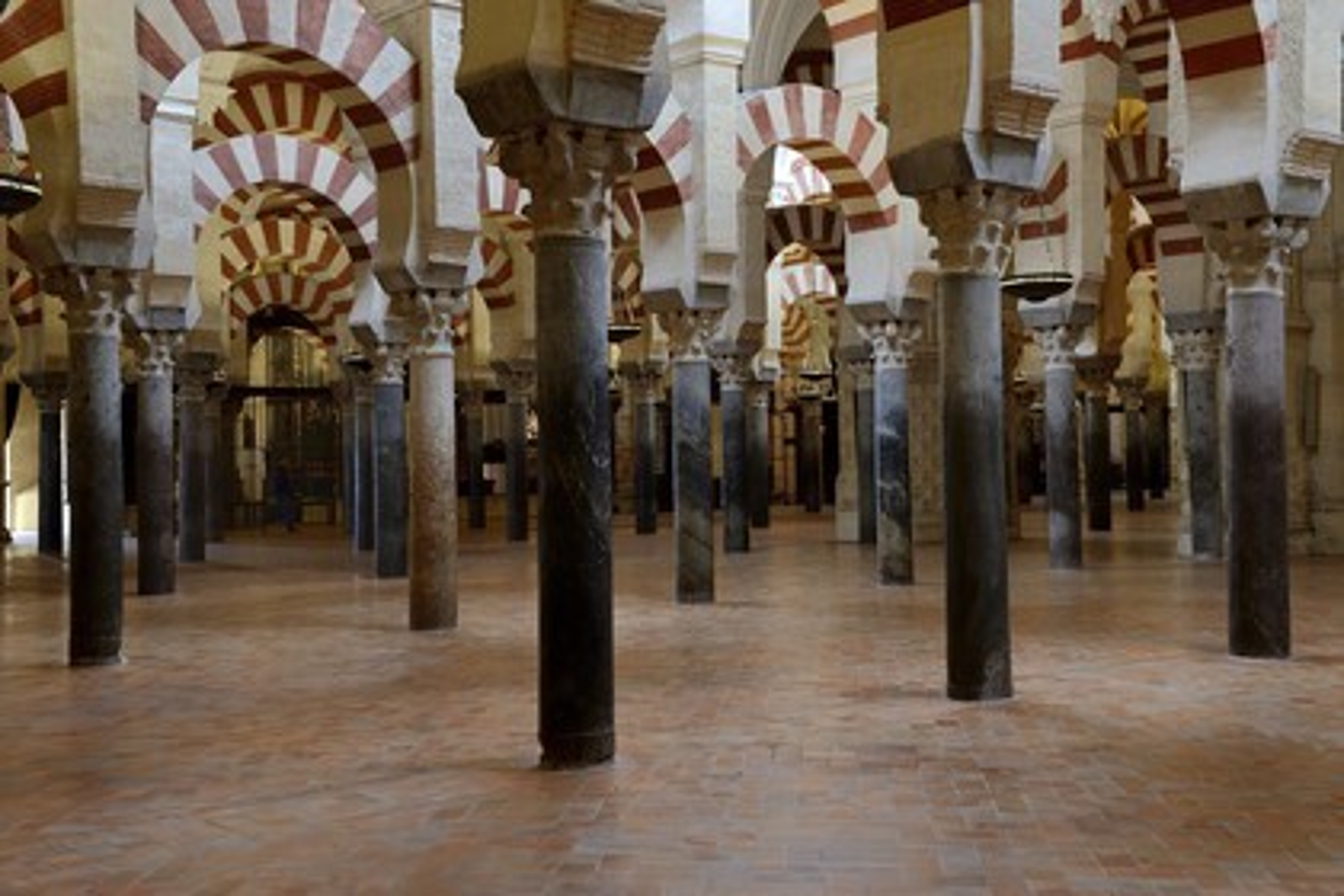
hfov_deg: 44.5
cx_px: 672
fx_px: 1643
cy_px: 448
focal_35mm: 44
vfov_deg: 30.5
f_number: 5.6
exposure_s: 1/13
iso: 1600
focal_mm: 44
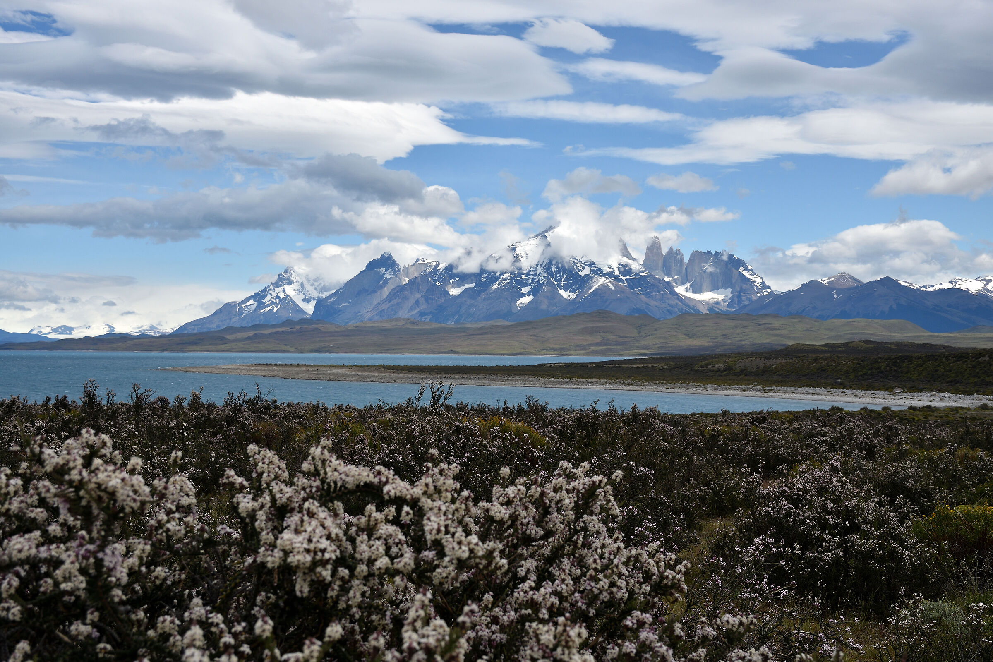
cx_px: 496
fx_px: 1407
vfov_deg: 26.5
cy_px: 331
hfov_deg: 38.9
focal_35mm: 51
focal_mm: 34
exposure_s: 1/800
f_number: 8
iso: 100
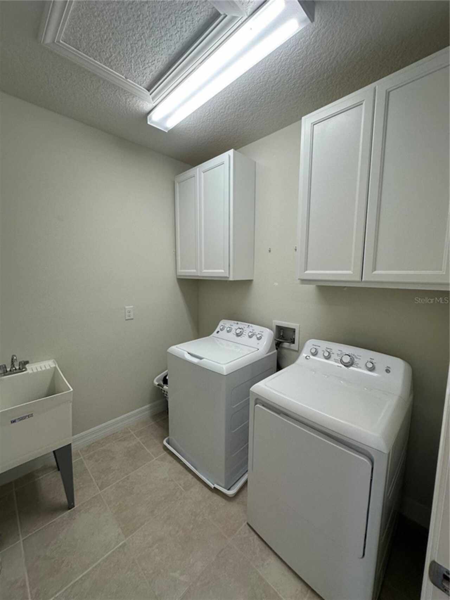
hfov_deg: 85.7
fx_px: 243
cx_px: 225
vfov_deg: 102.1
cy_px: 300
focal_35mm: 14
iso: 125
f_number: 2.2
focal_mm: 2.22
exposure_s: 1/120
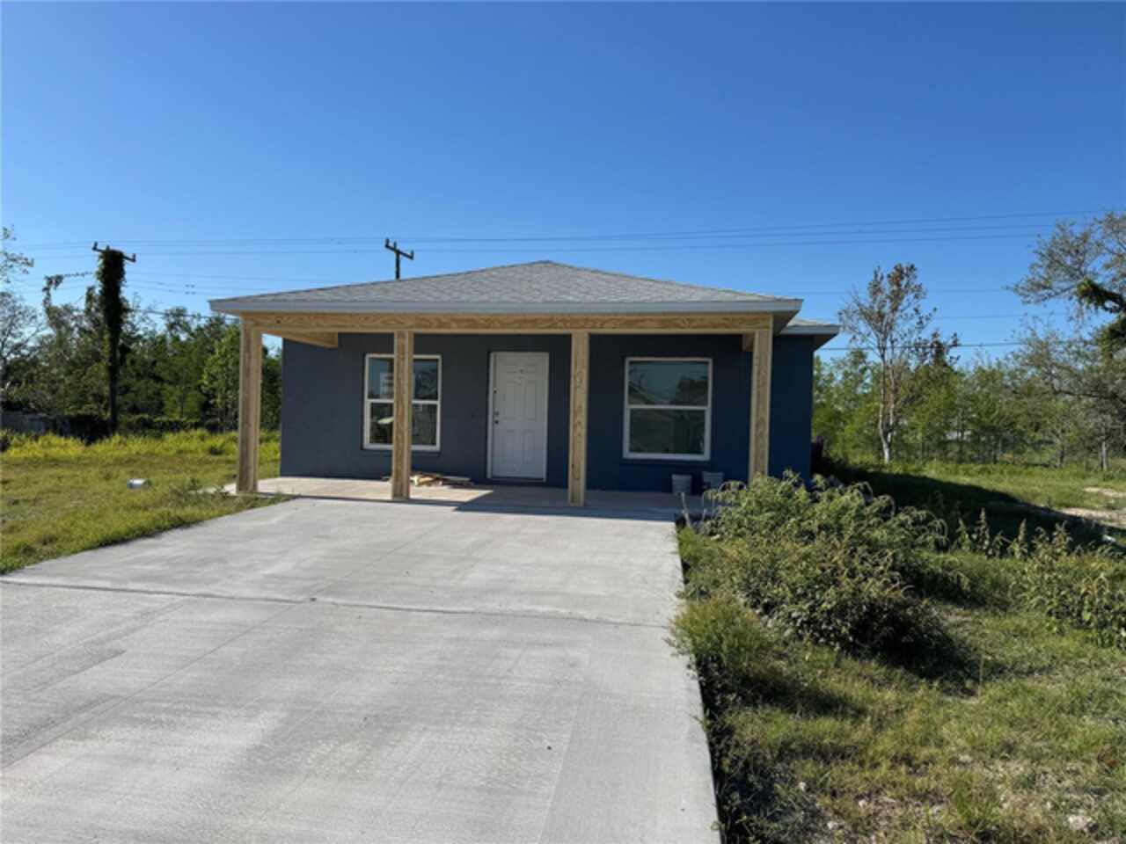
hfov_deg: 71.6
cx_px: 563
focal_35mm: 24
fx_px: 781
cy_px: 422
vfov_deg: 56.8
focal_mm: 6.76
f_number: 1.78
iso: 80
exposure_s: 1/5814
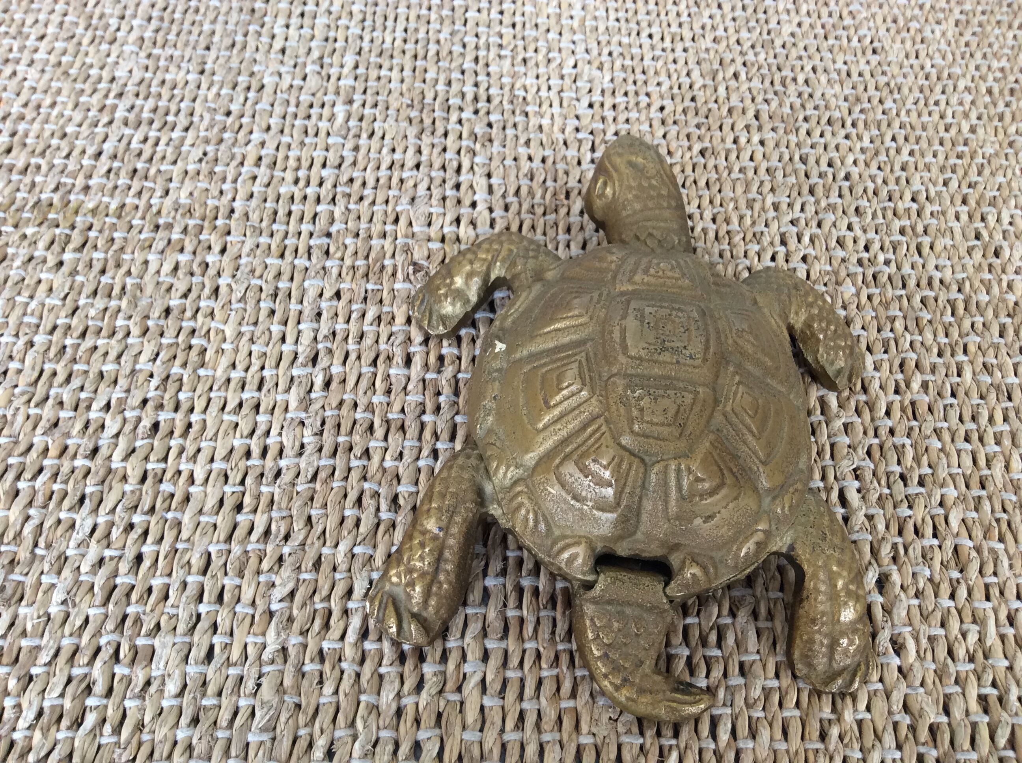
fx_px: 943
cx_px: 511
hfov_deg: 56.9
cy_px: 382
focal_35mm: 32
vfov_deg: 44.1
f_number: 2.4
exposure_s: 1/25
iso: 80
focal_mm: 3.3
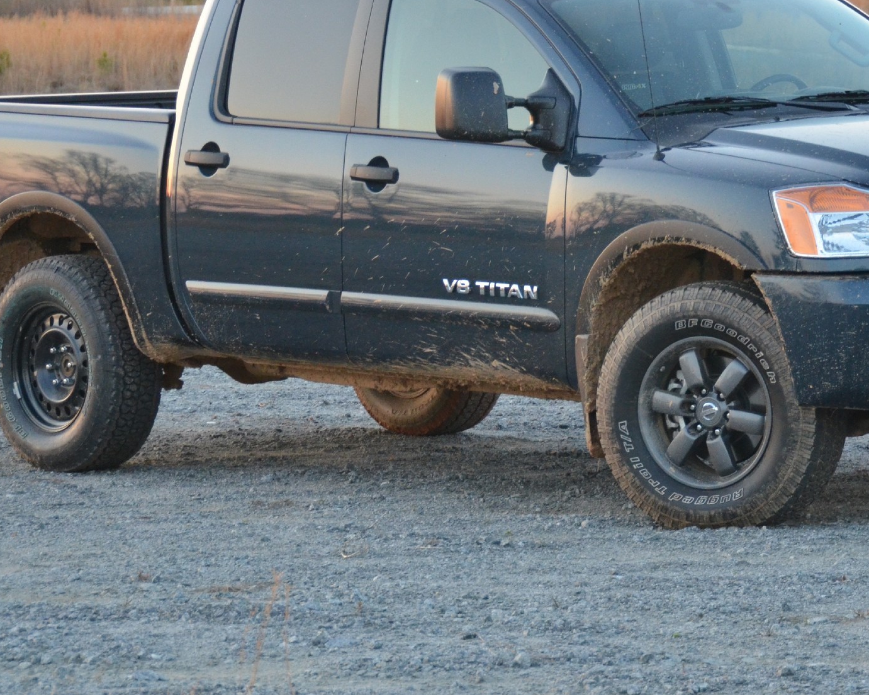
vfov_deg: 8.7
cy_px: 197
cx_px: 593
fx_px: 4578
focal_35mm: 178
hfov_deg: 10.8
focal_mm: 70
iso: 1600
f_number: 5
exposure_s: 1/200
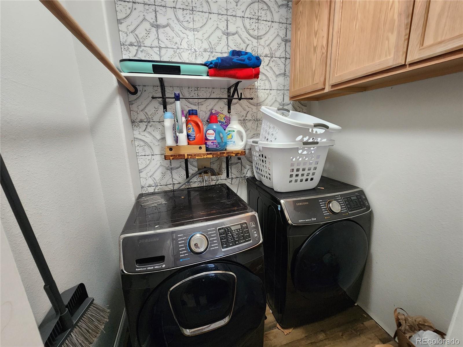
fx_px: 174
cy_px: 174
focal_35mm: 13
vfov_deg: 89.9
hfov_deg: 106.2
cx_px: 232
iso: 640
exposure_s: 1/30
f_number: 2.2
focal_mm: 2.2
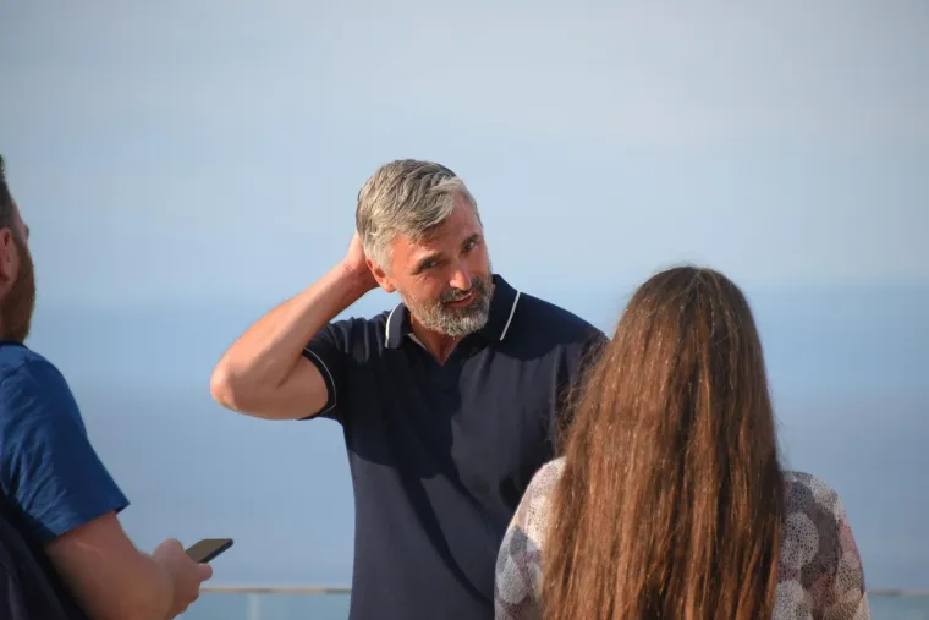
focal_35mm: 300
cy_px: 310
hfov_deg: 6.9
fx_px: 7743
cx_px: 464
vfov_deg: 4.6
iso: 800
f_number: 5.6
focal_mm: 300
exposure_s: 1/1600
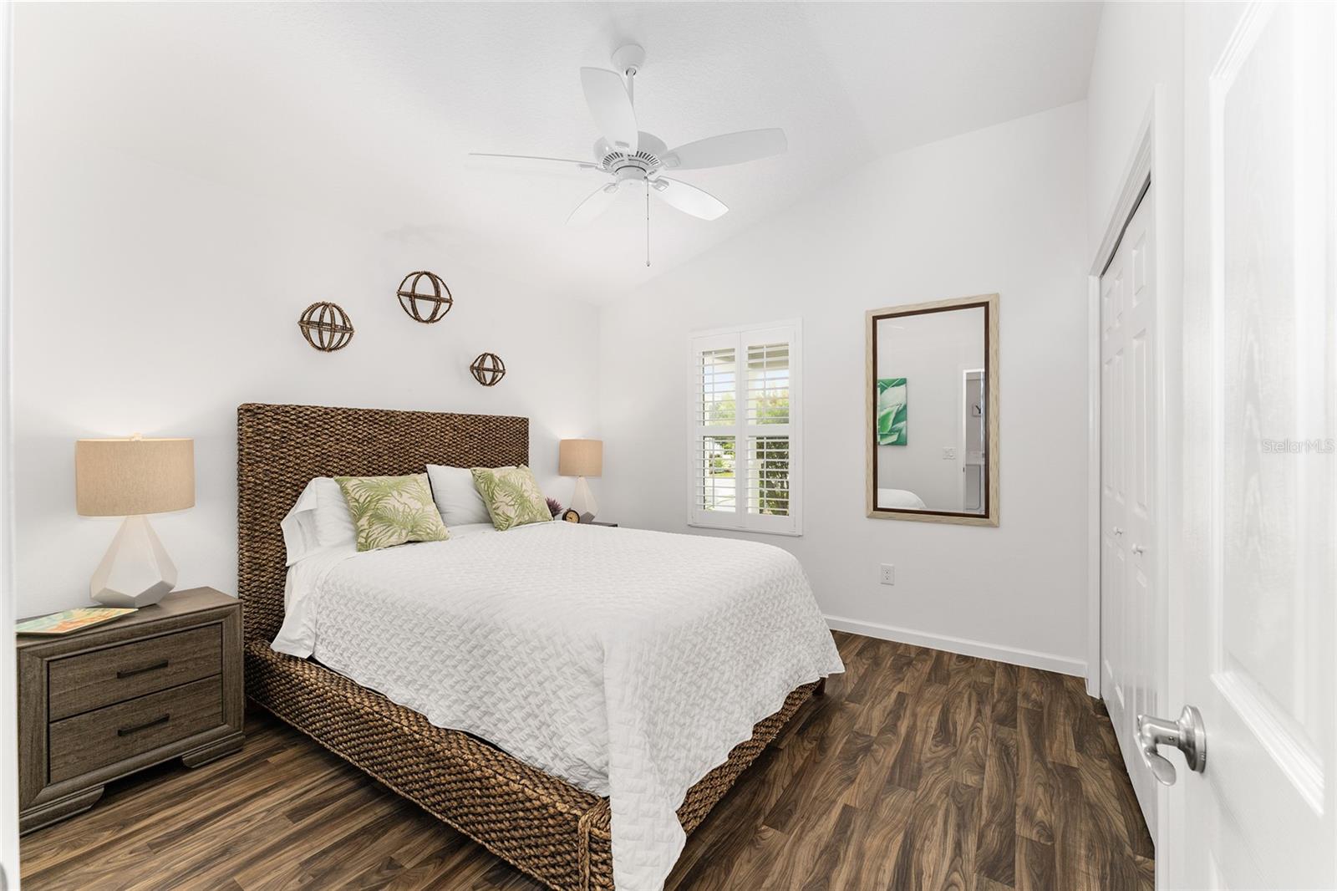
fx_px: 520
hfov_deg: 104.3
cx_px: 668
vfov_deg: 81.2
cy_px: 446
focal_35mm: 14
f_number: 8
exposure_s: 1/13
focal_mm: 14
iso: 320
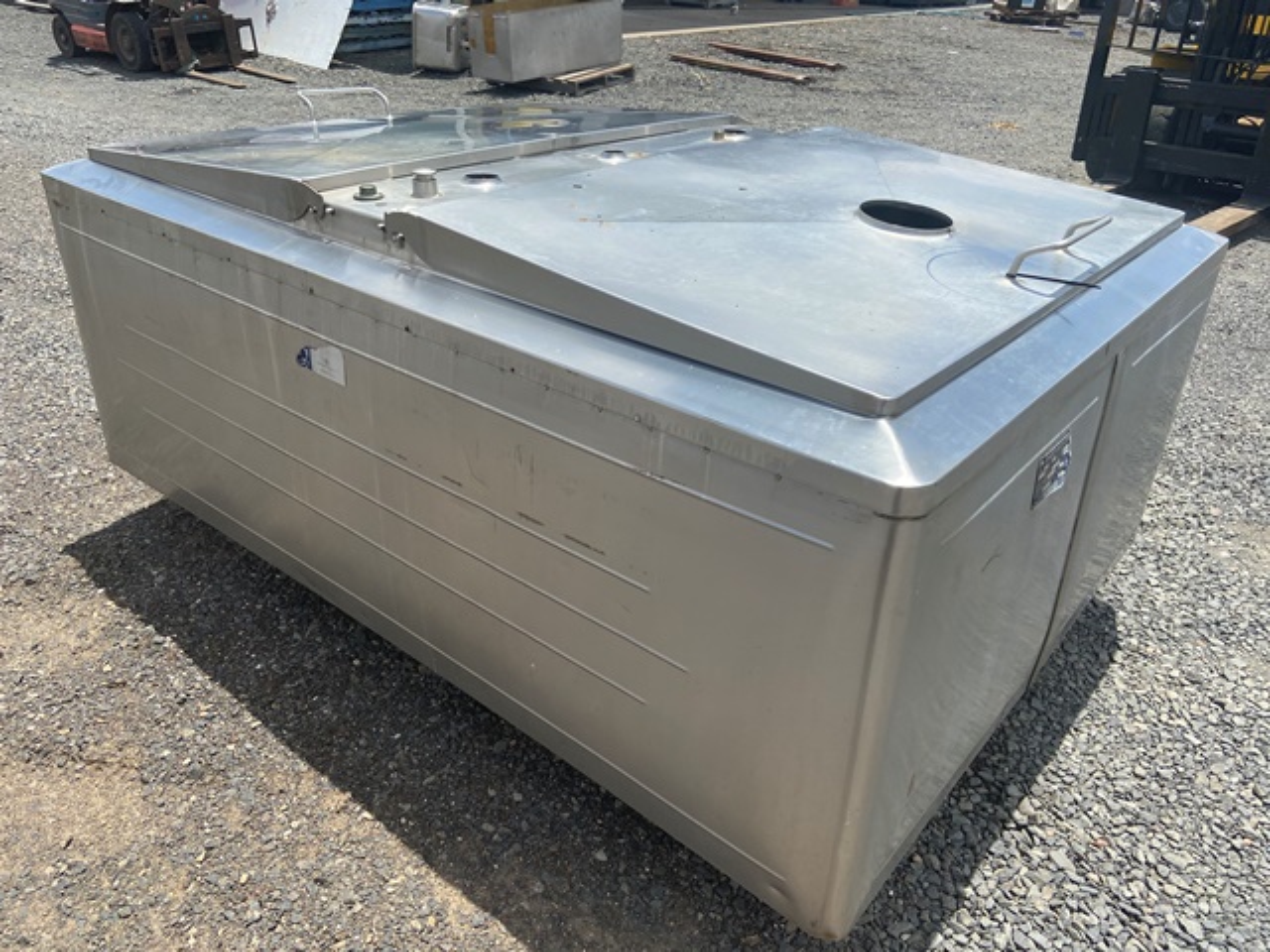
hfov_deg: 67.3
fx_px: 954
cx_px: 635
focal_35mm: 26
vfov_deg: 53.1
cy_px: 476
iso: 32
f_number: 1.8
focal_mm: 4.25
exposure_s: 1/2762
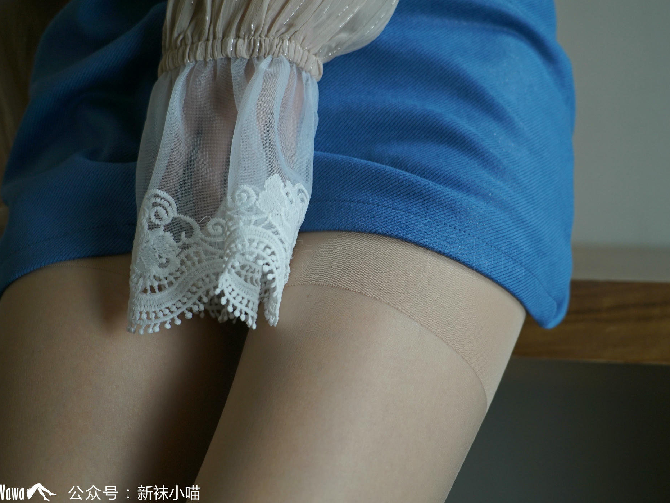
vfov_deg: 21.3
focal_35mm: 69
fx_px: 1336
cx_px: 345
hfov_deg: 28.2
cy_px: 254
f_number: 5
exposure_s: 1/80
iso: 640
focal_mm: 63
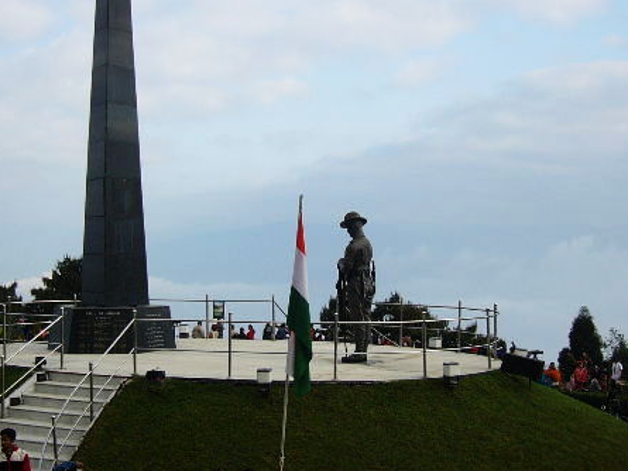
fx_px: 1053
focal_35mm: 58
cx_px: 286
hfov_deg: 33.2
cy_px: 242
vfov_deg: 25.2
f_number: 2.8
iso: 50
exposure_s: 1/800
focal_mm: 5.8
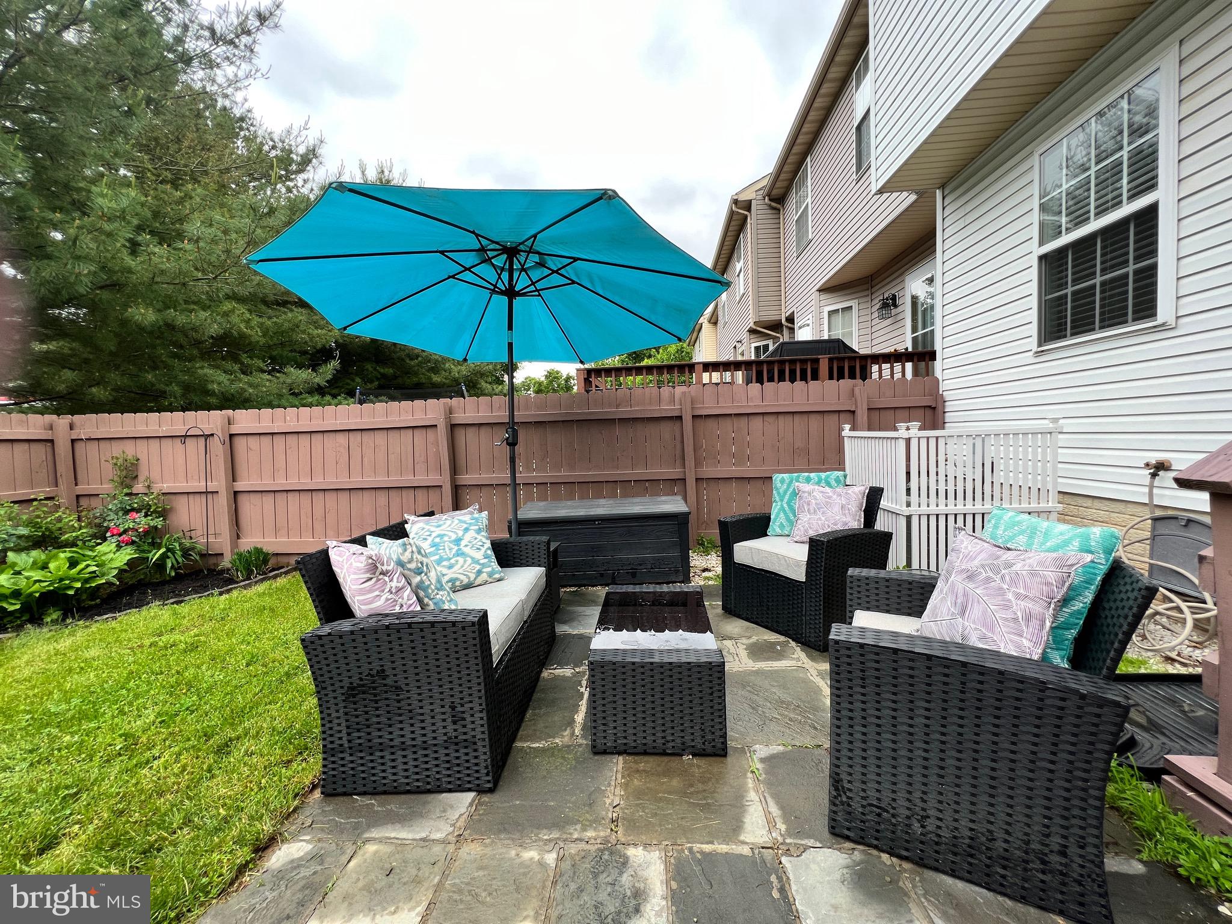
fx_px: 463
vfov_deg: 89.9
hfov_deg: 106.2
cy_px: 462
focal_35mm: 13
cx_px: 616
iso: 50
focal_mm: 1.57
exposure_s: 1/99
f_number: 1.8
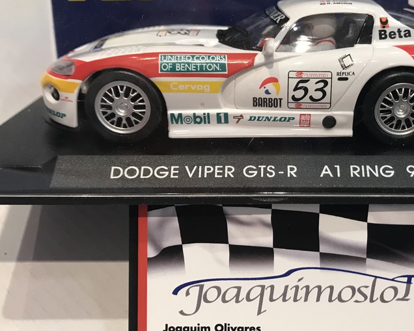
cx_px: 272
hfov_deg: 41.5
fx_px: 539
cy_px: 142
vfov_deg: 34.1
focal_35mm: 44
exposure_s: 1/33
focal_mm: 3.99
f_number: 1.8
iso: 40
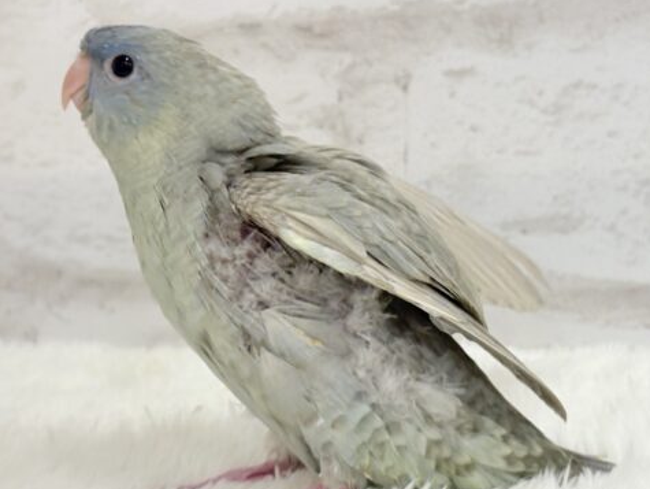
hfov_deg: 27.8
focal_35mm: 70
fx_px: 1315
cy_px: 236
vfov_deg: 21.0
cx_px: 339
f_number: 1.6
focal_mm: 5.96
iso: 80
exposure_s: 1/100
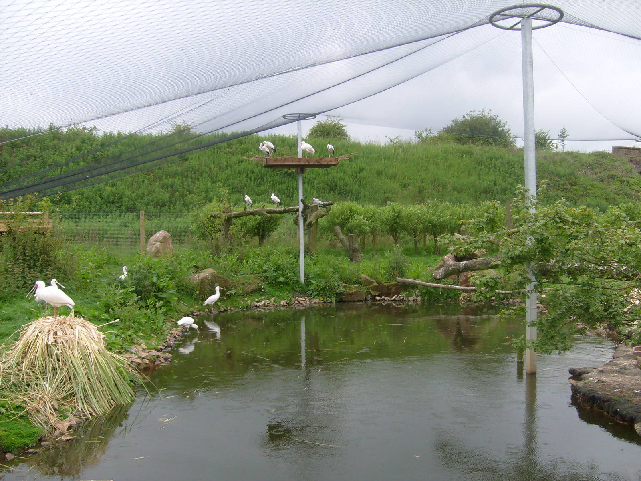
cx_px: 320
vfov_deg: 40.7
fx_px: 648
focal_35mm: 35
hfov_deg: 52.6
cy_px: 240
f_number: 2.8
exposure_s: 1/250
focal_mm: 5.8
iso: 80
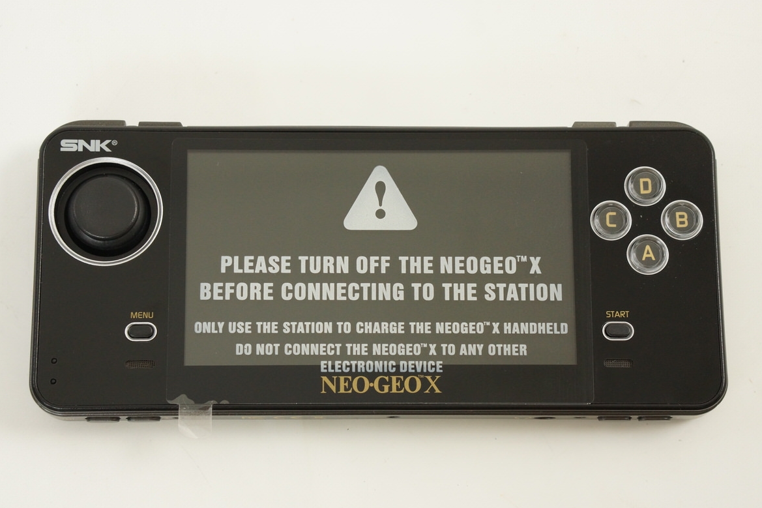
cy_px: 260
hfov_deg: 26.3
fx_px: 1629
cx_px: 377
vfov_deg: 17.7
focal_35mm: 77
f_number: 6.3
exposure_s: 1/80
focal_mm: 50
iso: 1250
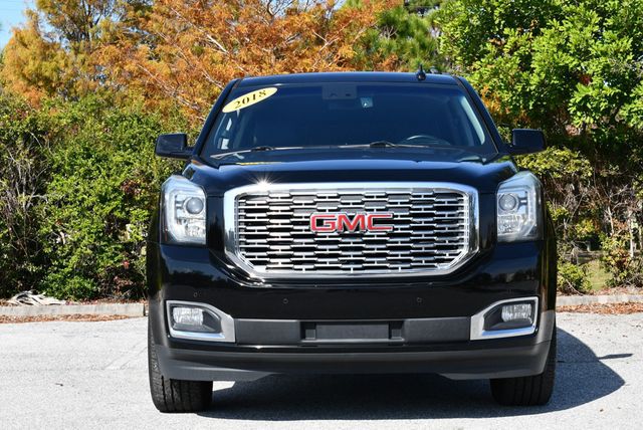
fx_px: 1502
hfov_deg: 24.2
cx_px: 322
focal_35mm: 84
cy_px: 215
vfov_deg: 16.3
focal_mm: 42
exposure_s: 1/250
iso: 125
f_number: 8
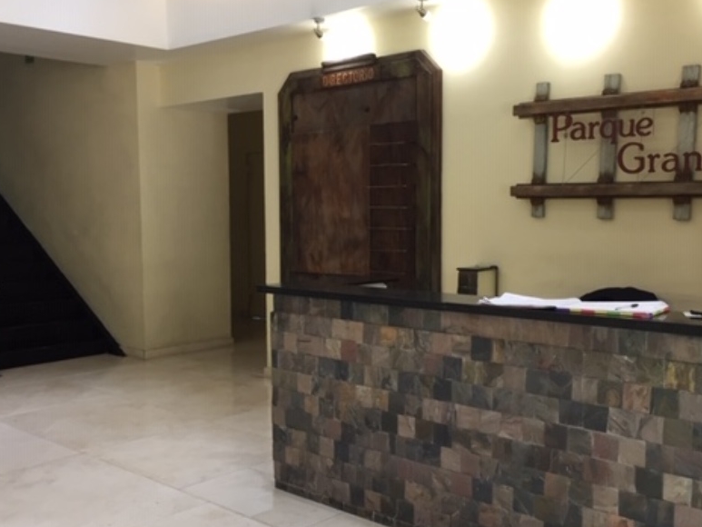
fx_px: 811
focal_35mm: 40
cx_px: 321
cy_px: 303
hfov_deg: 46.7
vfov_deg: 35.9
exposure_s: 1/30
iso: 64
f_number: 2.2
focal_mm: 4.15
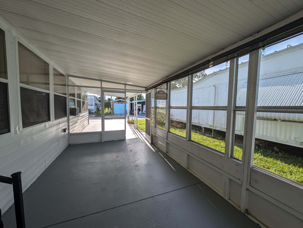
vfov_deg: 94.6
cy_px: 114
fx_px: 105
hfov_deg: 110.5
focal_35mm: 12
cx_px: 152
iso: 42
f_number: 1.95
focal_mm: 2.23
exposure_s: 1/941
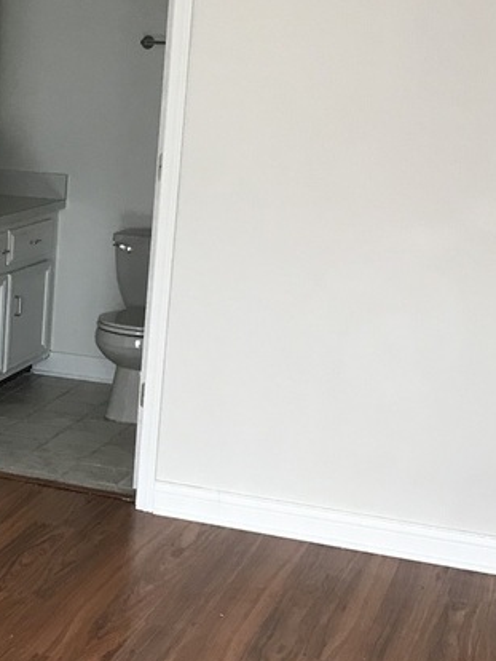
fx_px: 1393
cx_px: -65
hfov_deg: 19.3
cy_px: 370
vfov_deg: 26.6
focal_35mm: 73
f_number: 1.8
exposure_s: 1/30
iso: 32
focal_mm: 3.99
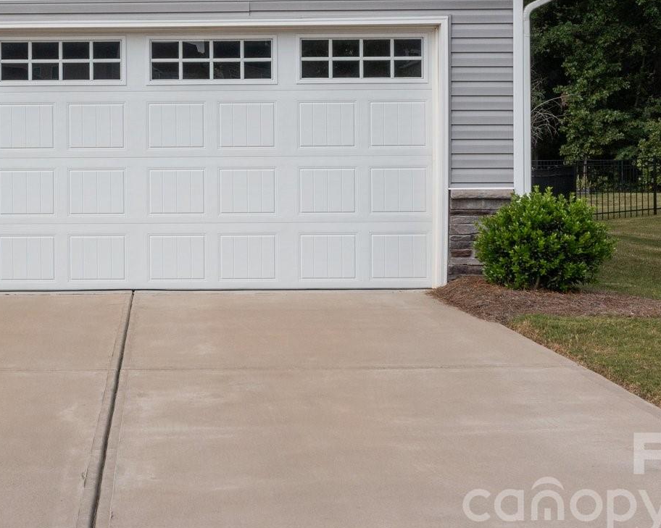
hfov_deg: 31.1
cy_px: 75
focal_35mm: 59
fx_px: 1154
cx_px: 130
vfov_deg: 25.2
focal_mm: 10.26
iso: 100
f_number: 6.3
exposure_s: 1/500
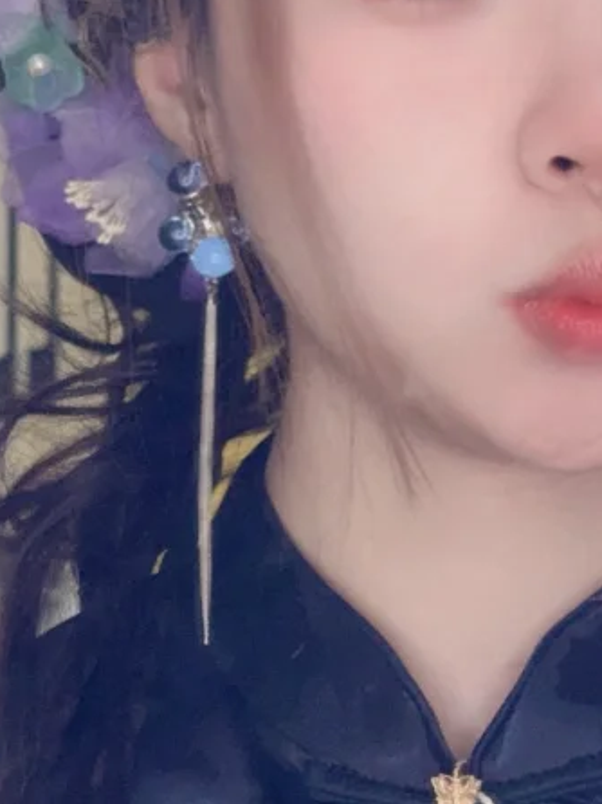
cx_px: 150
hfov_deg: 9.5
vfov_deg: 12.7
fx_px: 3598
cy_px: 660
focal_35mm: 155
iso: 200
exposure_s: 1/33
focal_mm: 6.76
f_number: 1.78
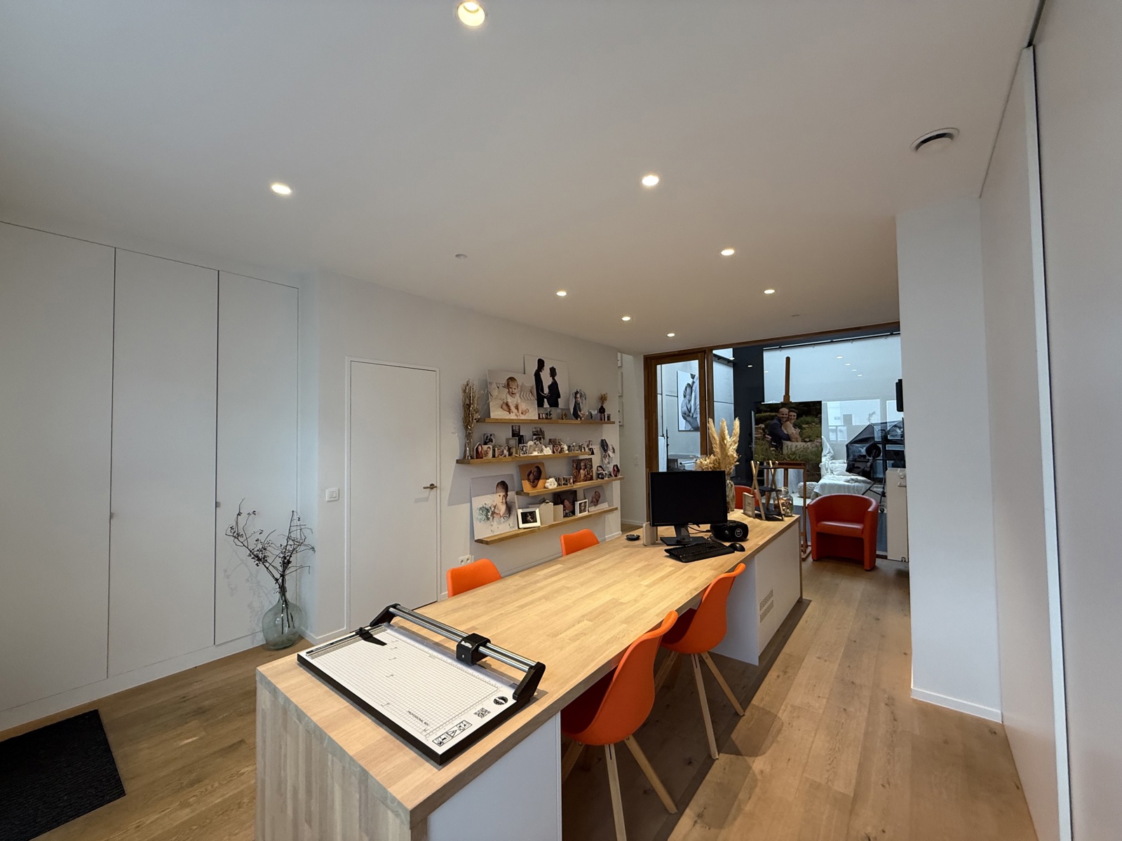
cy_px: 420
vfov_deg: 85.7
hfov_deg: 102.1
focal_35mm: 14
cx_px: 561
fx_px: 454
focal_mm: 2.22
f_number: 2.2
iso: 250
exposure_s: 1/50
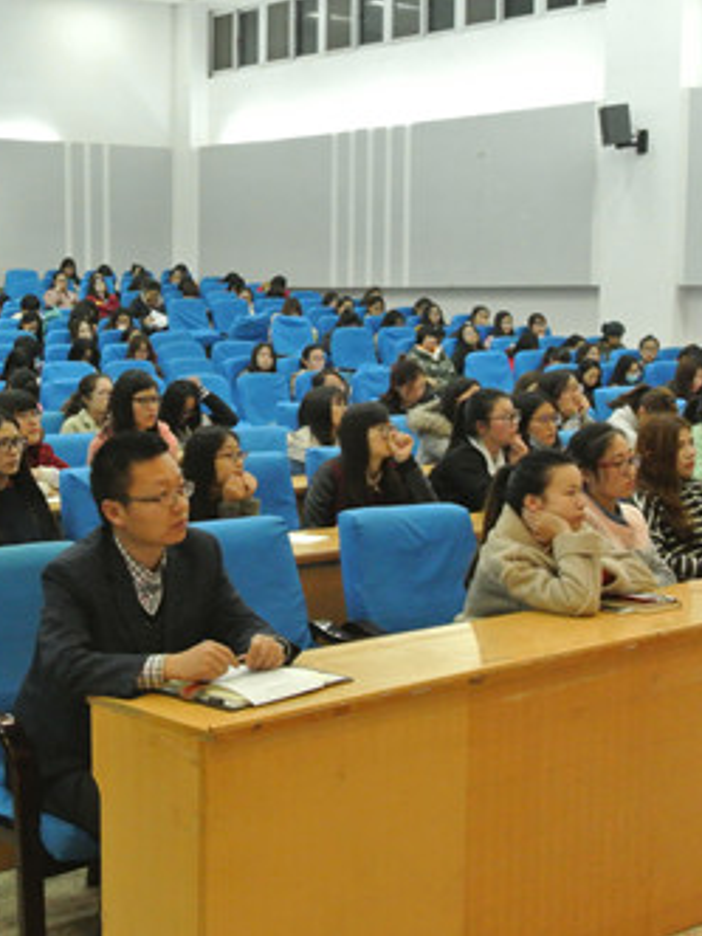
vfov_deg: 33.2
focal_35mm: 58
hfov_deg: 24.6
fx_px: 1568
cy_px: 468
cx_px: 99
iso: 1600
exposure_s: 1/5
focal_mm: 15.1
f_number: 4.2
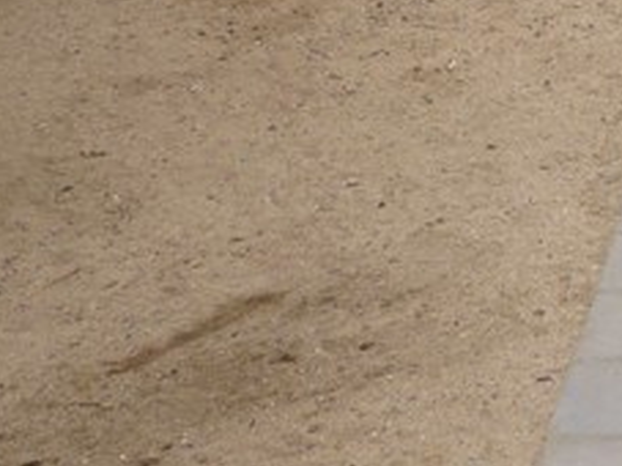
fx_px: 2353
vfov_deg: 10.8
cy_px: -258
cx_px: 951
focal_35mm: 131
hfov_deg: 14.0
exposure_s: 1/400
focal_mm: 5.2
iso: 80
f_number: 3.3
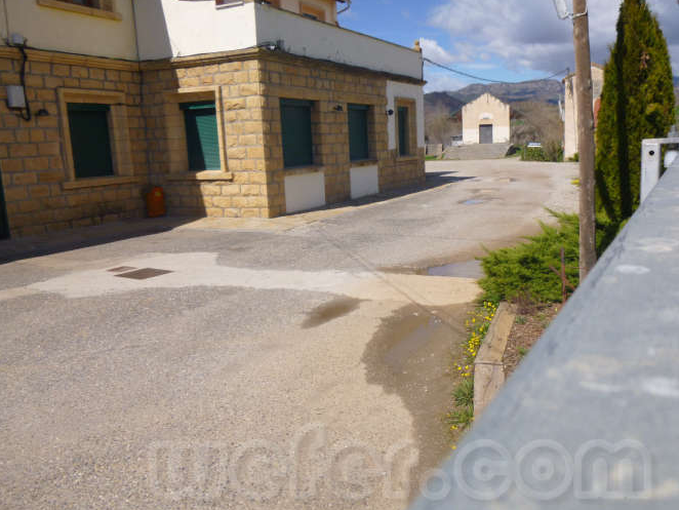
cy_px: 250
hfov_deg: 61.3
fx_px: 569
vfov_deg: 48.3
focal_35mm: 29
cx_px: 393
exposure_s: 1/200
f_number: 9
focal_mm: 4.5
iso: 100
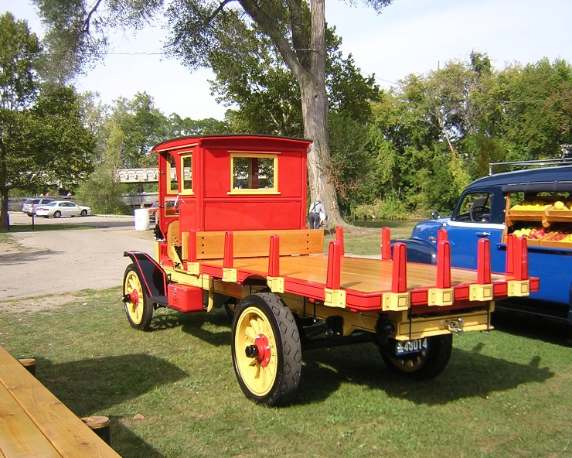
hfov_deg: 47.9
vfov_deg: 39.2
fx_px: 643
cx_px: 293
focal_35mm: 38
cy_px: 230
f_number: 2.6
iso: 100
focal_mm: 4.7
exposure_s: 1/599
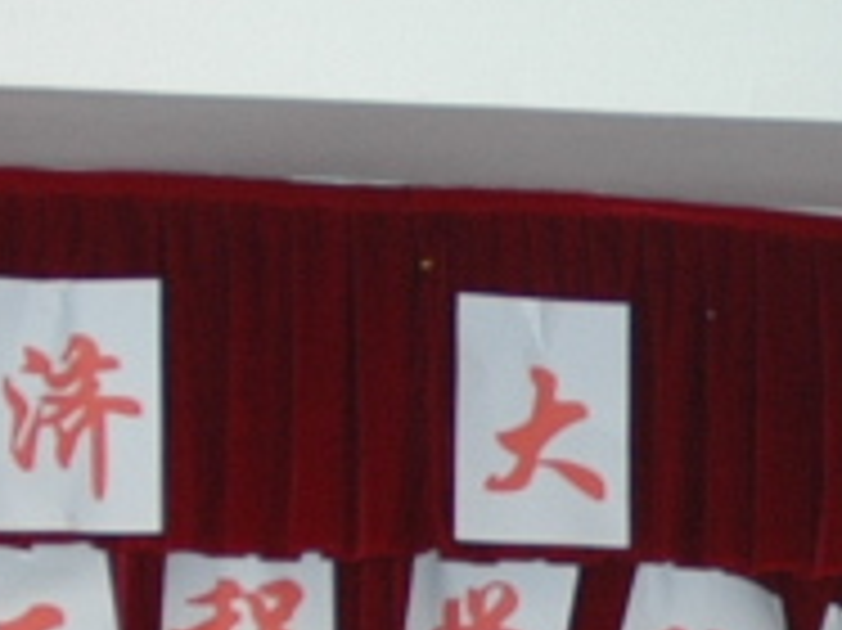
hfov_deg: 9.2
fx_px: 5080
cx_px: 1225
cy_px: 922
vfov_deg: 7.0
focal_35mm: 209
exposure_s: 1/60
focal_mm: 18
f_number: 4
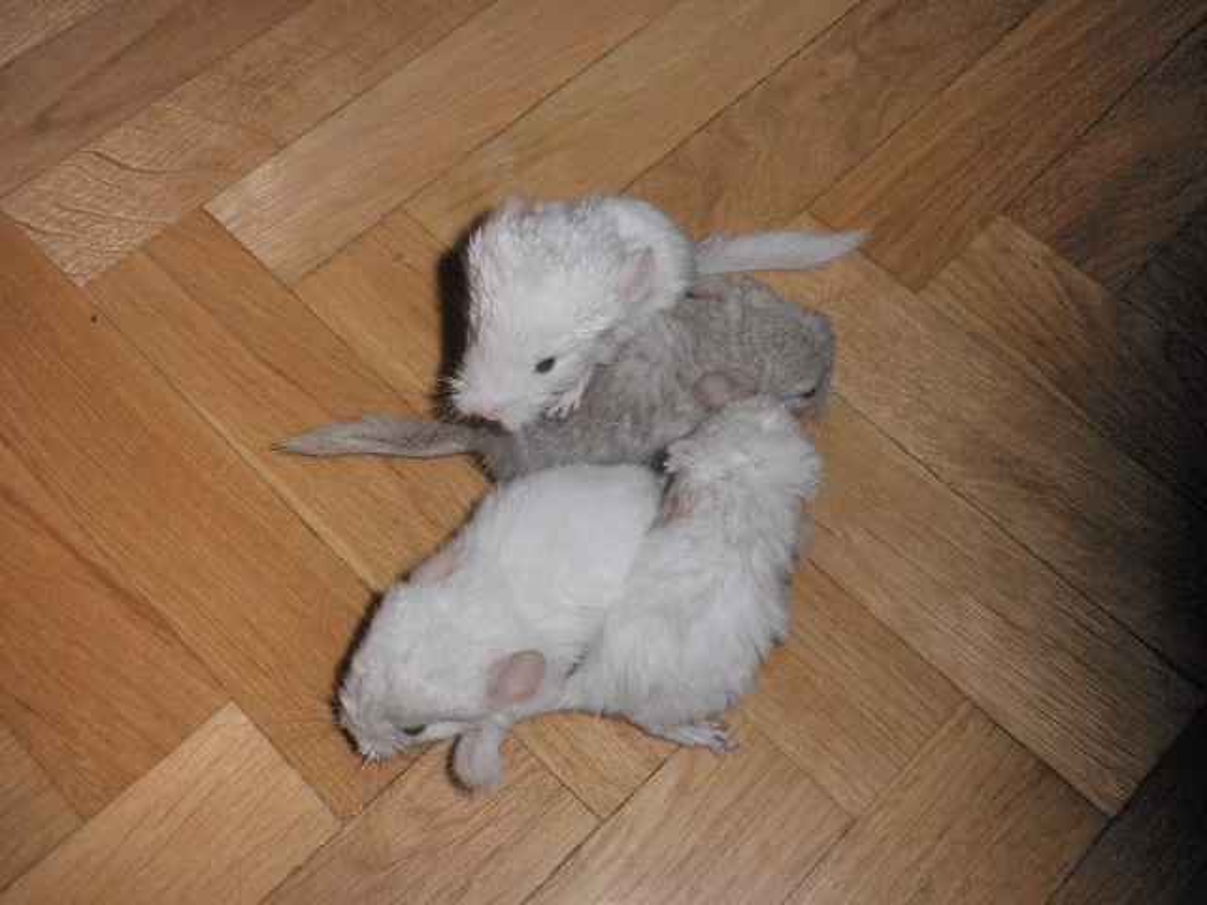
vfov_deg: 39.7
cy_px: 452
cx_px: 604
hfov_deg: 51.4
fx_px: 1255
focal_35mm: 36
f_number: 3.5
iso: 160
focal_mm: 6.3
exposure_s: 1/30
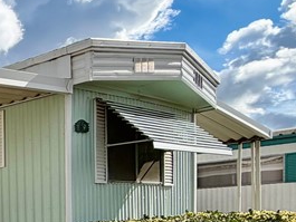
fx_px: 462
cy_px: 244
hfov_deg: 20.3
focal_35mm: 54
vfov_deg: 25.1
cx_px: -275
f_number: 2.2
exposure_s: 1/1235
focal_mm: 2.22
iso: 20
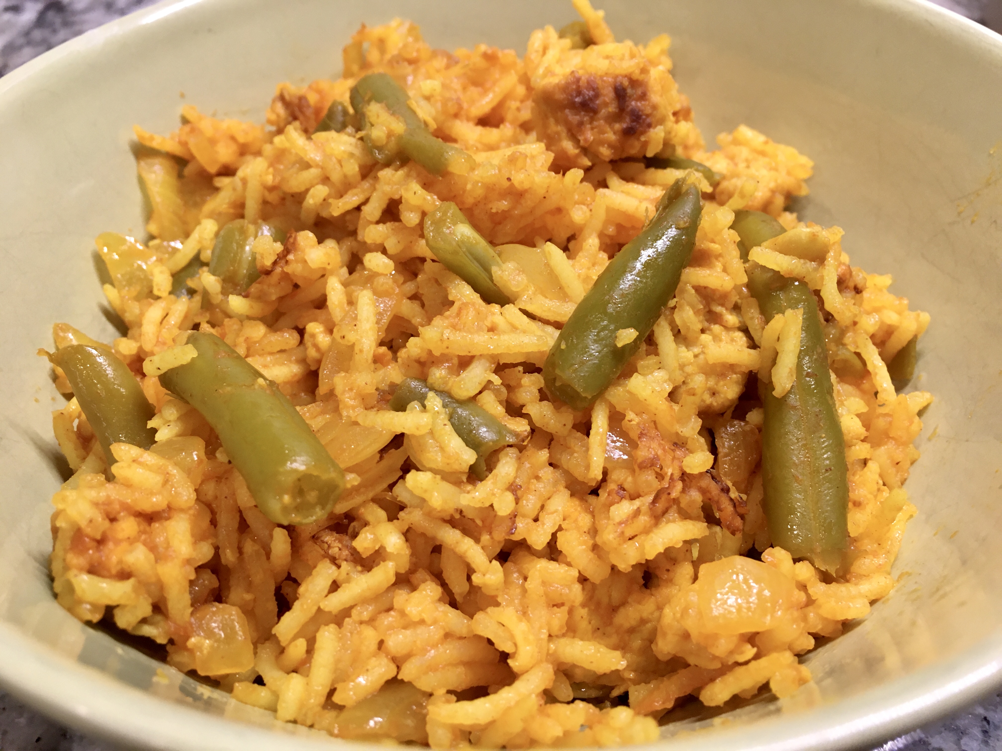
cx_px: 501
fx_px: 839
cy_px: 376
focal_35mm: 29
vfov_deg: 48.2
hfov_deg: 61.7
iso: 100
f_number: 2.2
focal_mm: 4.15
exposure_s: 1/30
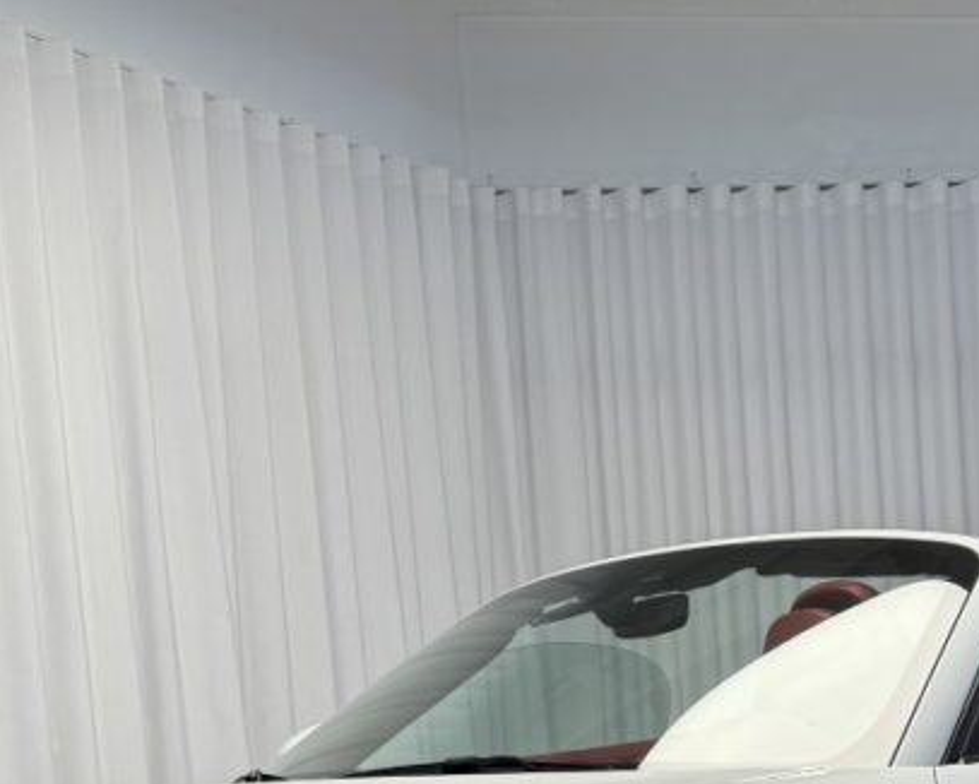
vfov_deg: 21.2
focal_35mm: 69
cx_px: 551
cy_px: 847
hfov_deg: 27.5
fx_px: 2000
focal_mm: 6.76
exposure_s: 1/100
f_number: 1.78
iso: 50
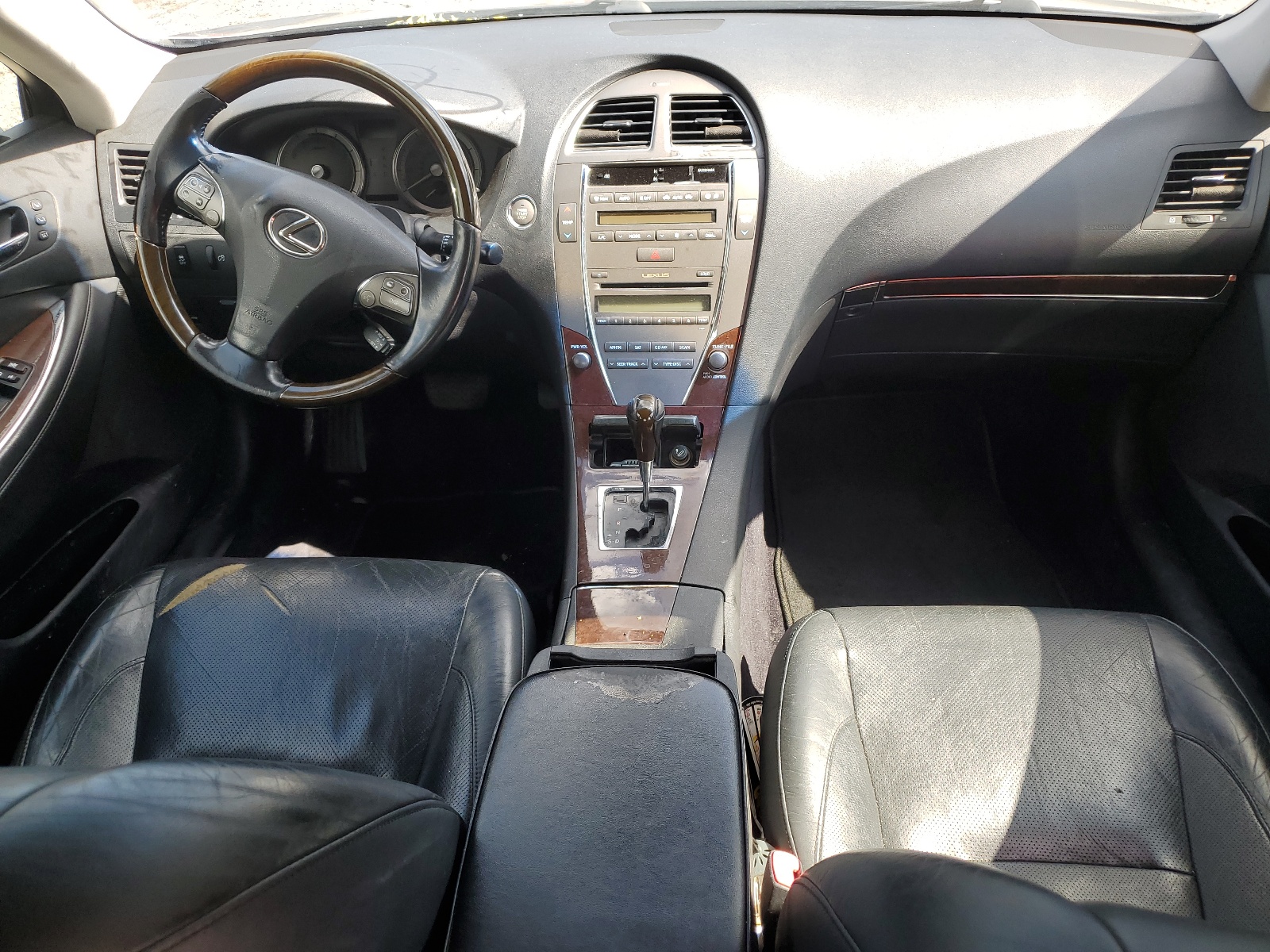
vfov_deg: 53.1
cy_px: 476
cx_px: 635
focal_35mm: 26
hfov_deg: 67.3
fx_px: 954
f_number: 1.5
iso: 50
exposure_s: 1/303
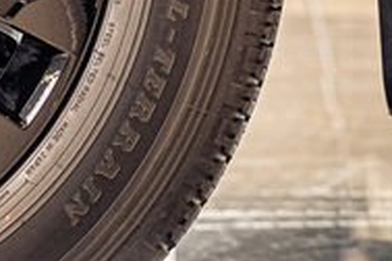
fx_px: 4431
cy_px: -87
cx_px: -262
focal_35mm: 407
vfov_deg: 3.4
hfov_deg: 5.0
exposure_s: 1/125
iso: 500
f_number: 4.5
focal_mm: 75
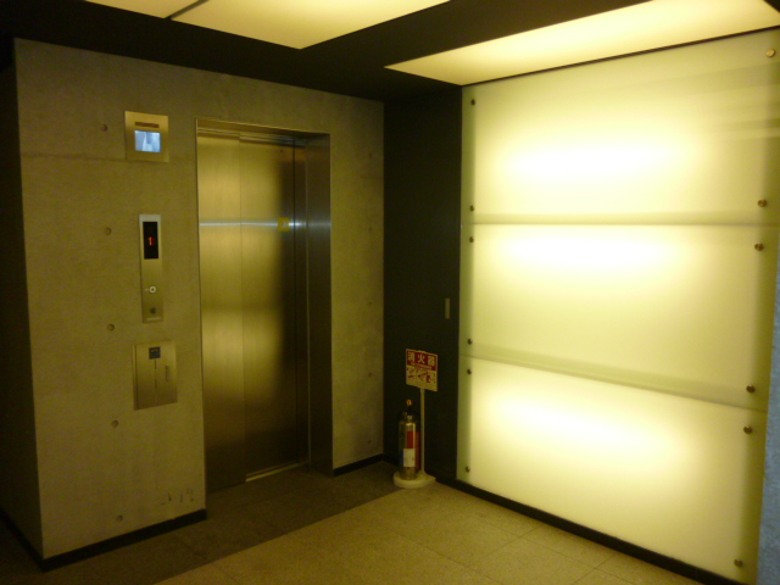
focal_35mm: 28
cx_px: 390
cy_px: 292
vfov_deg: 49.7
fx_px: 631
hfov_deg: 63.4
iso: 250
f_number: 3.1
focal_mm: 5
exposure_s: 1/60
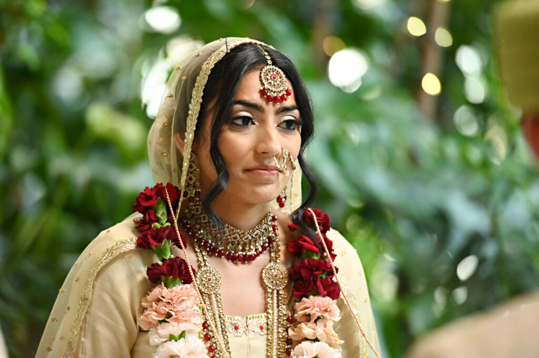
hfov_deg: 10.3
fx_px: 2992
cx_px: 270
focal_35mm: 200
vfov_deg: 6.9
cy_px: 179
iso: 4000
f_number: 3.5
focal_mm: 200
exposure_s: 1/800
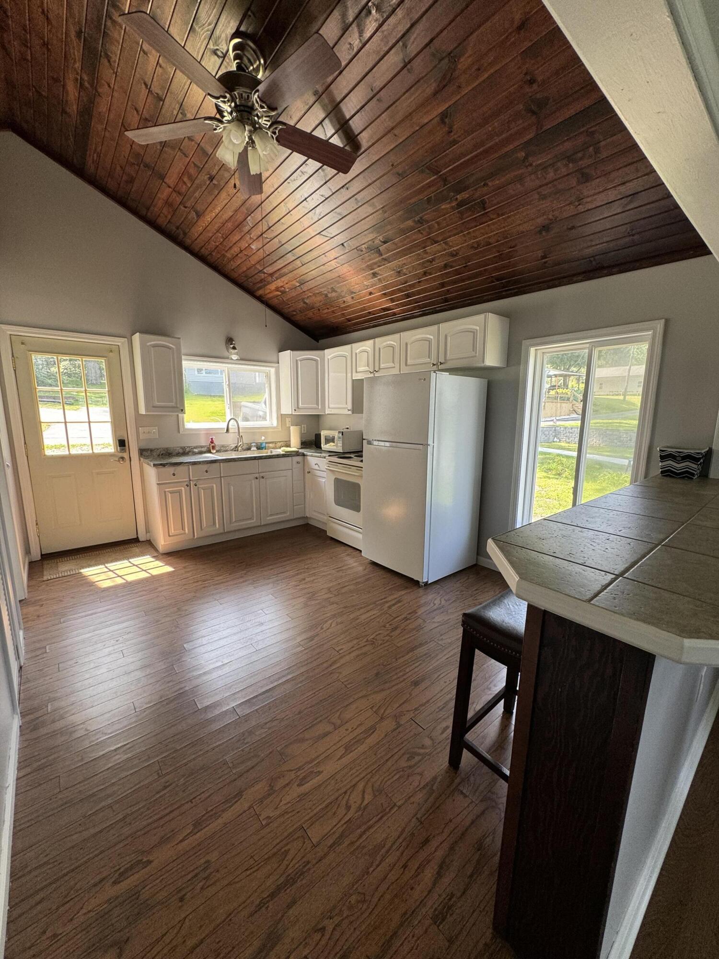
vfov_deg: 102.1
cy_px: 480
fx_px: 388
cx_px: 360
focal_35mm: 14
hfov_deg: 85.7
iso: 80
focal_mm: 2.22
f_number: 2.2
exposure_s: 1/99
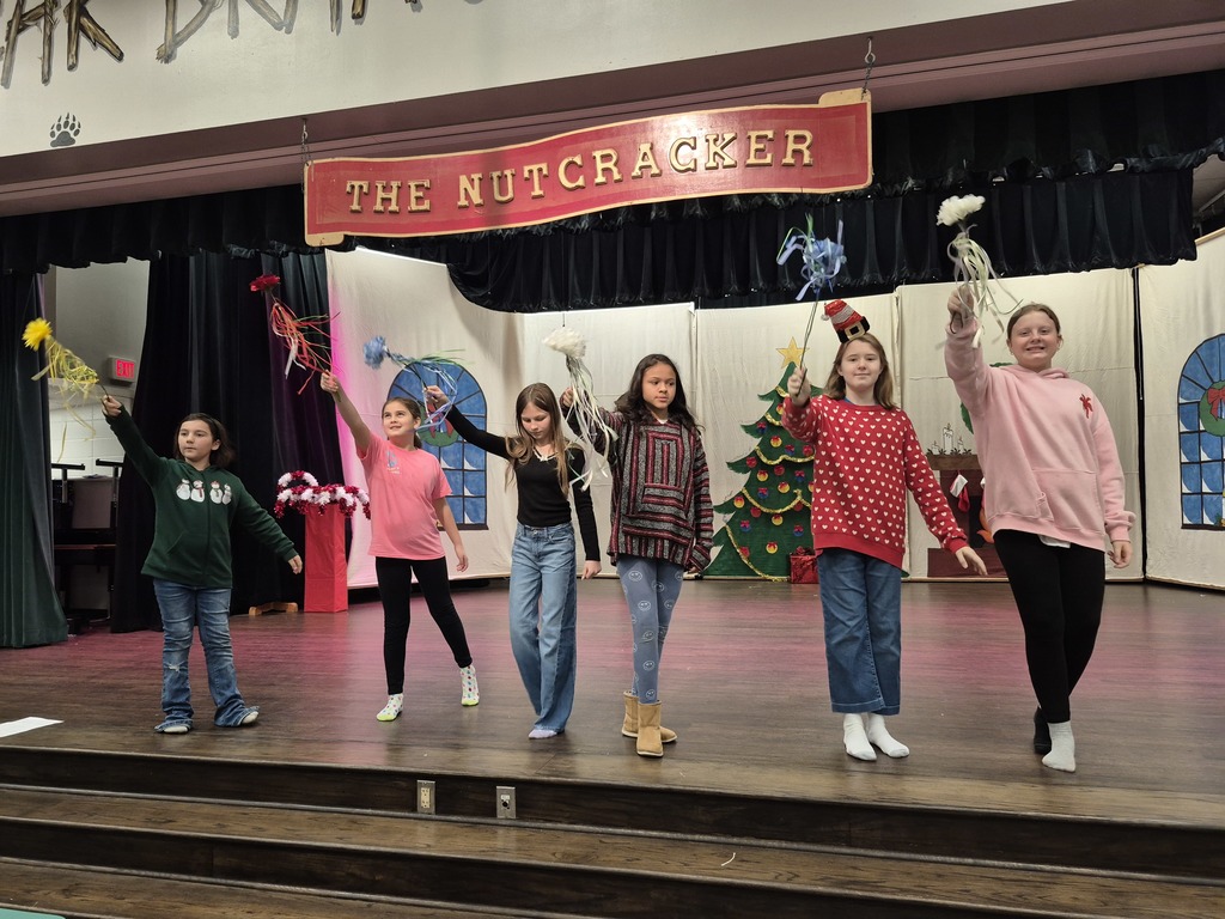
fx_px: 814
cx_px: 612
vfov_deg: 58.9
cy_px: 460
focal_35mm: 23
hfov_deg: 73.9
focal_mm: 5.4
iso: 320
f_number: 1.8
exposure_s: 1/120
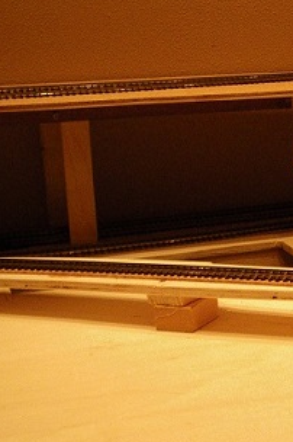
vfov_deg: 24.2
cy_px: 264
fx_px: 1028
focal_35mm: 84
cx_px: 571
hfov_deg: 13.9
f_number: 3.5
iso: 250
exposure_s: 1/50
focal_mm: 5
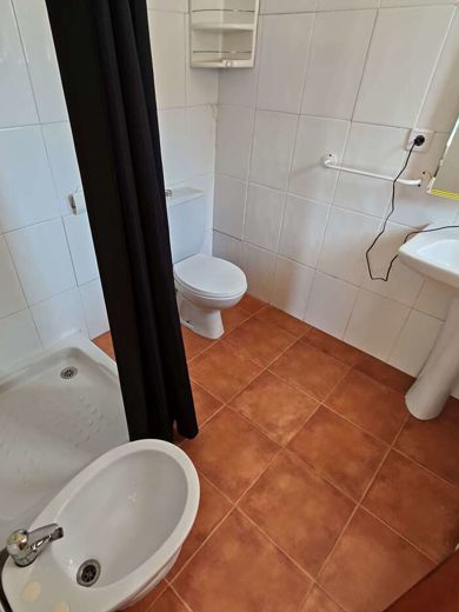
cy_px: 311
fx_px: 336
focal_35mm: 19
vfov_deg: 84.7
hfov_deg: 68.5
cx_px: 203
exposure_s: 1/50
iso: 250
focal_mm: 2.16
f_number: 2.2
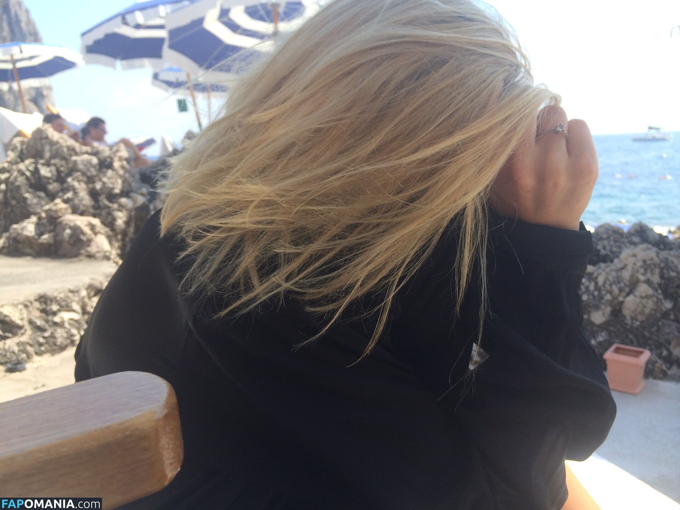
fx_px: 589
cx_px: 340
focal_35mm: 30
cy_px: 255
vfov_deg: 46.8
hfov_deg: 60.0
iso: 32
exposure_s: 1/820
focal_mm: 4.12
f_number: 2.2
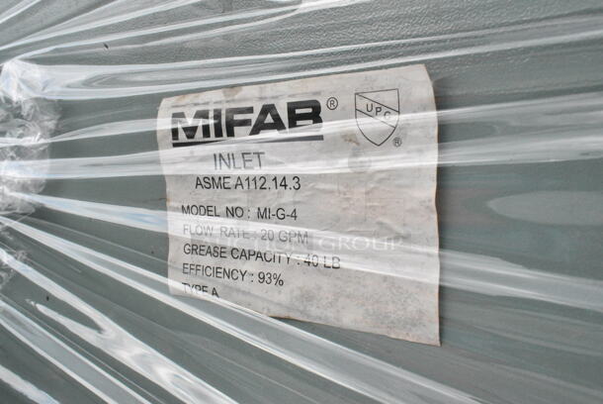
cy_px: 202
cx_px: 302
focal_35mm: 33
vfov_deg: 40.1
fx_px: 553
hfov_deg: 57.2
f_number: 16
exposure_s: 1/1000
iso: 6400
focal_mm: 22
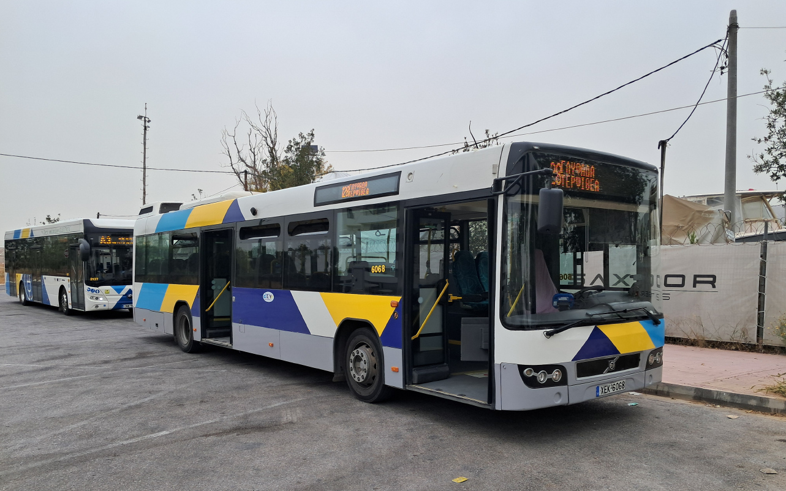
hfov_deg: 64.6
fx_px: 621
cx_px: 393
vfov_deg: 43.0
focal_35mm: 29
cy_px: 284
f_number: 1.8
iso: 50
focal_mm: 4
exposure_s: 1/371
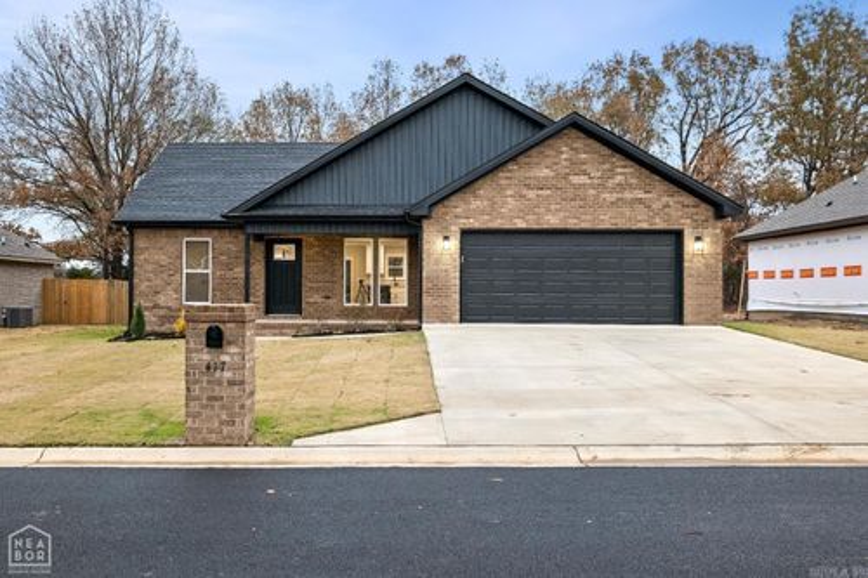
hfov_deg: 58.7
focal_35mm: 32
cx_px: 434
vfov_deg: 41.1
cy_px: 289
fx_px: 771
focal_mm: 32
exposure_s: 1/125
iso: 2500
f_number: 5.6
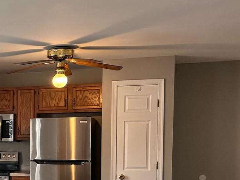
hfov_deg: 24.6
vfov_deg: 20.7
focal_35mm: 70
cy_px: 155
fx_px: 485
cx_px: -62
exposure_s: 1/120
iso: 100
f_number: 1.5
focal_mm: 5.7
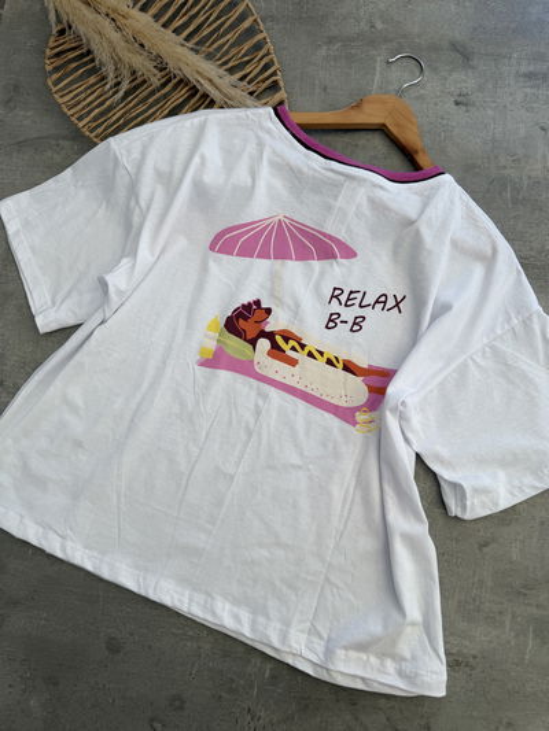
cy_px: 366
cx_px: 274
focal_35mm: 24
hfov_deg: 56.8
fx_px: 507
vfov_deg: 71.6
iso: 64
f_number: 1.78
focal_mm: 6.76
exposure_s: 1/224
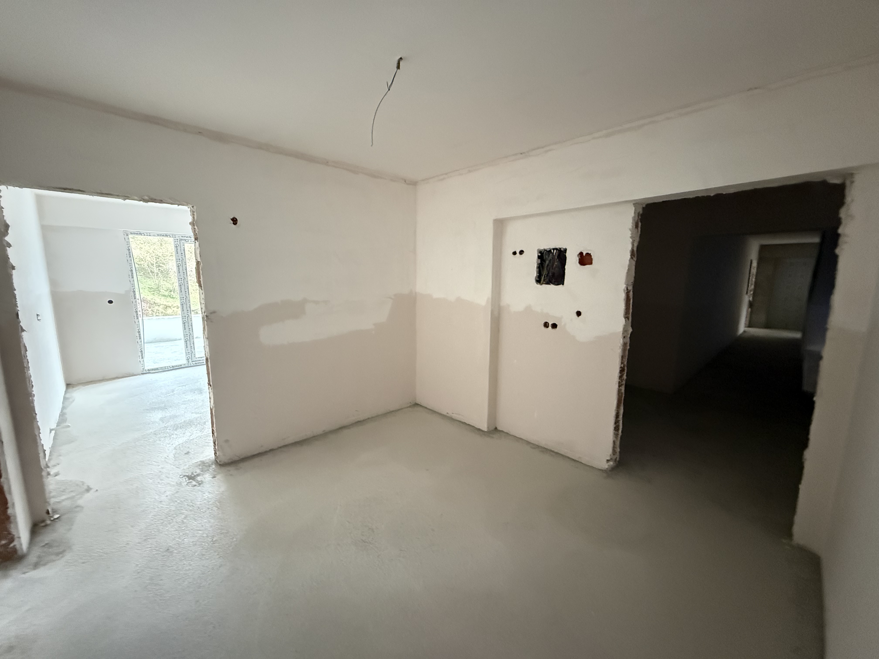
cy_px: 330
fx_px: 356
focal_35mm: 14
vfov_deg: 85.7
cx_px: 440
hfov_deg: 102.1
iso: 1250
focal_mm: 2.22
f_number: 2.2
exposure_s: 1/52
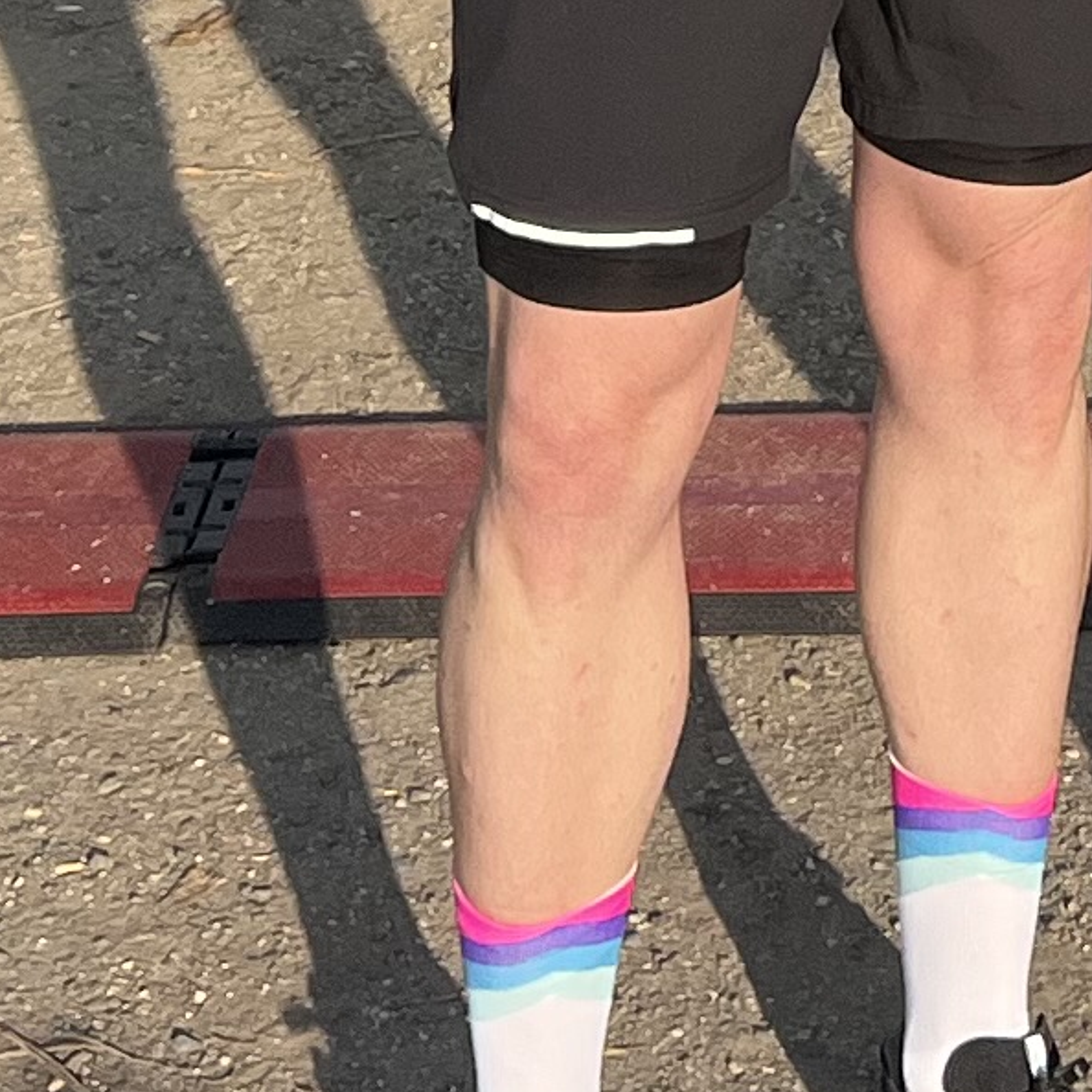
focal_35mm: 156
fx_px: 5568
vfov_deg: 10.3
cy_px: -1138
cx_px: 1155
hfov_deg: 11.1
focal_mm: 5.7
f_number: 1.5
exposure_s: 1/3704
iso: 50
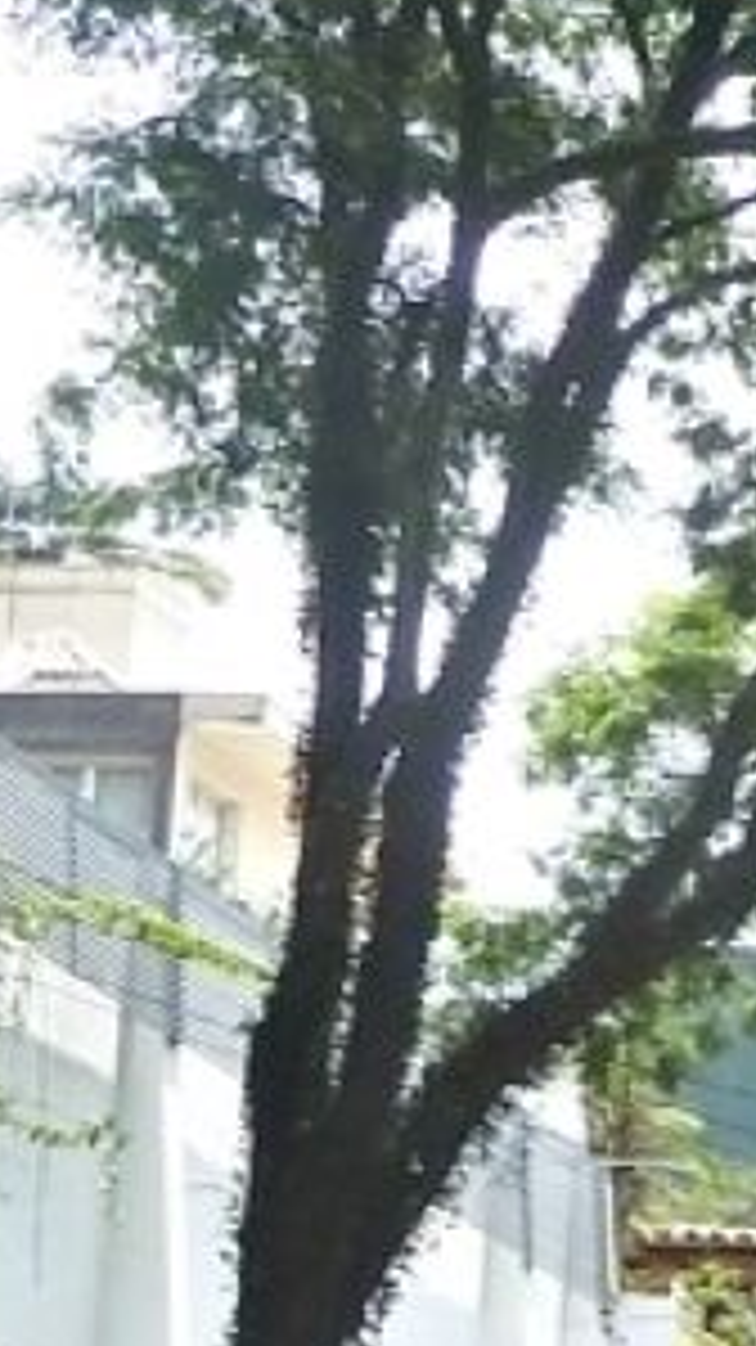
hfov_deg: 6.9
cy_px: 1661
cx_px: 2686
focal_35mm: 149
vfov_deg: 14.0
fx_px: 5314
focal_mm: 5.3
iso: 125
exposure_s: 1/250
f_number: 4
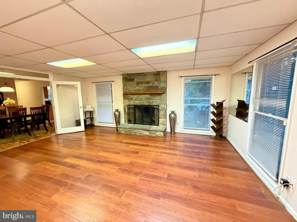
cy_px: 111
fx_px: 120
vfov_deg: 85.7
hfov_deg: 102.1
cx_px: 148
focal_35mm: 14
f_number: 2.2
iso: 800
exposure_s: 1/60
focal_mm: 2.22
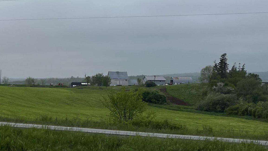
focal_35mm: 75
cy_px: -42
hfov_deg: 27.8
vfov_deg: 15.4
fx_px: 533
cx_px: 64
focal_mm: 5.1
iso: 50
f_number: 1.6
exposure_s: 1/4149
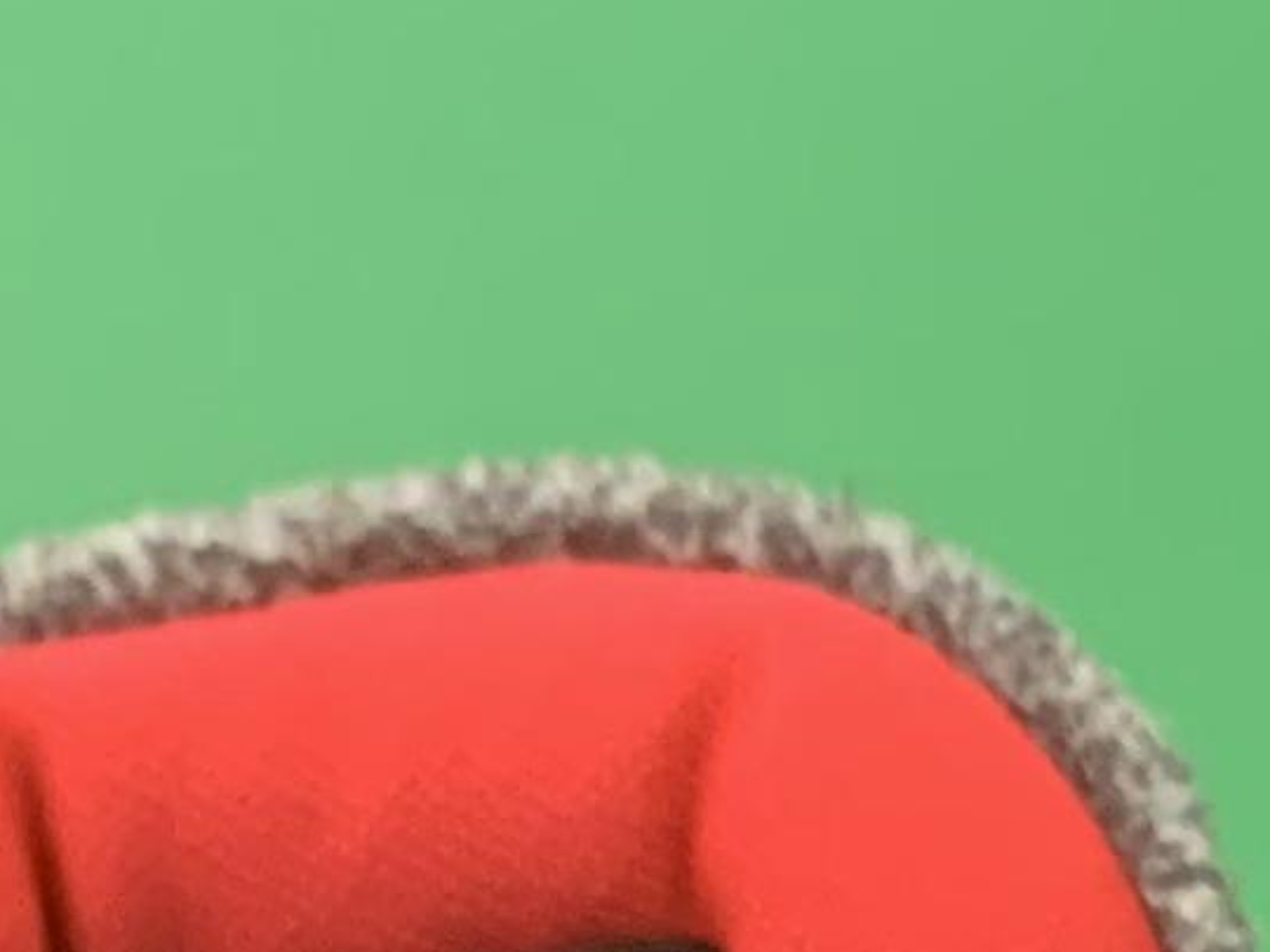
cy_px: 3319
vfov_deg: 6.6
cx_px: 1611
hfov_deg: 10.0
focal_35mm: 194
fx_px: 7118
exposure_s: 1/60
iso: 250
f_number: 1.8
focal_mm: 4.25
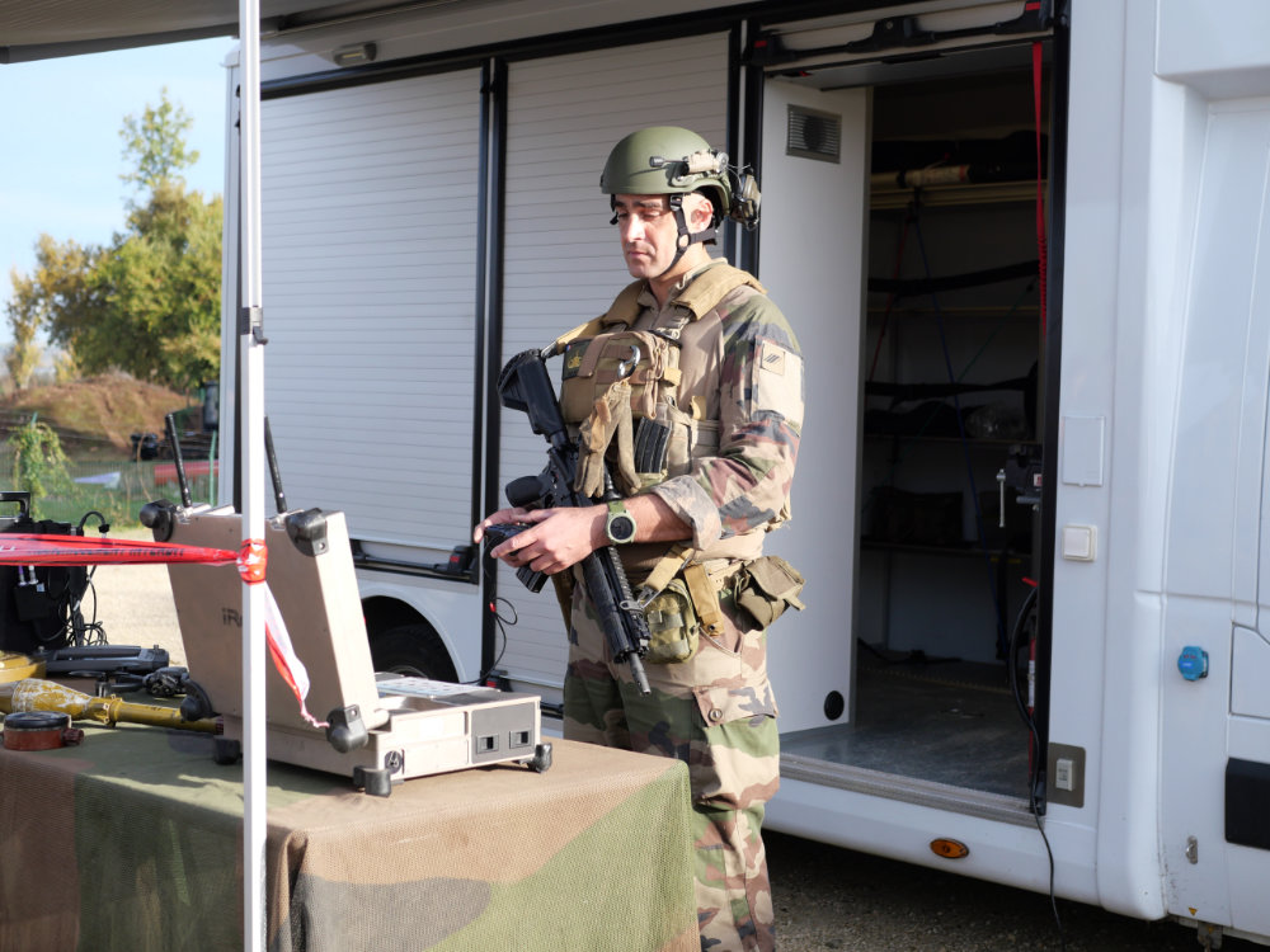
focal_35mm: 50
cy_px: 476
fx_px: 1834
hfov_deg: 38.2
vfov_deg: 29.1
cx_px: 635
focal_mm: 25
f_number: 2.8
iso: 200
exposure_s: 1/1000
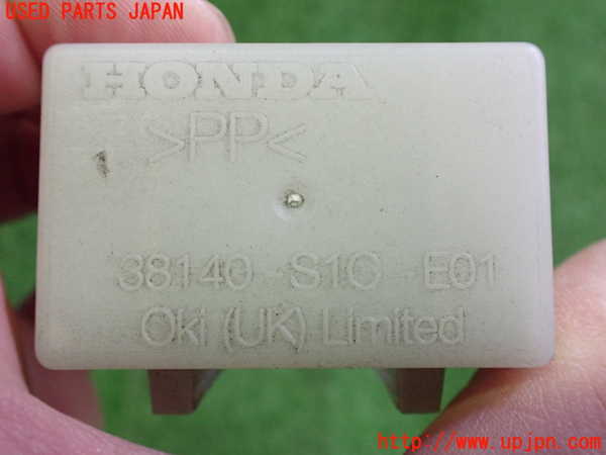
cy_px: 228
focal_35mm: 30
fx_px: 525
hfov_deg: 60.0
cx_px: 303
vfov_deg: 46.8
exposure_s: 1/100
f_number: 2.3
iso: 800
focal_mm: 5.4
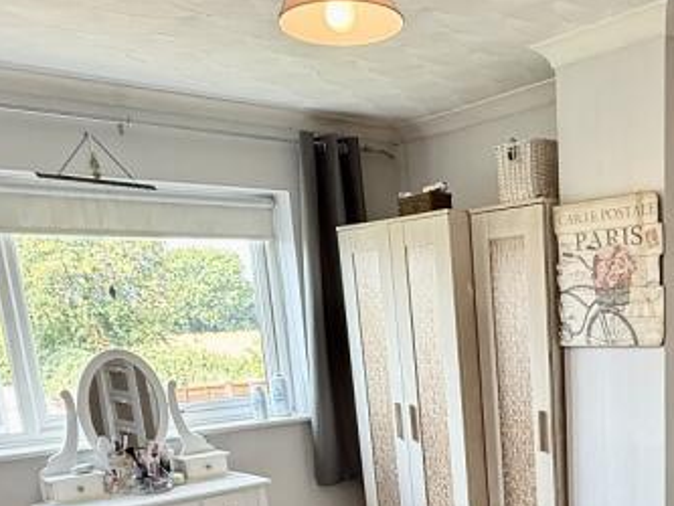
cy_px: 532
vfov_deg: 30.6
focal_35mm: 43
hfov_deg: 41.5
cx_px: 563
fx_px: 838
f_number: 2.2
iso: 250
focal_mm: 2.22
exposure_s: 1/100
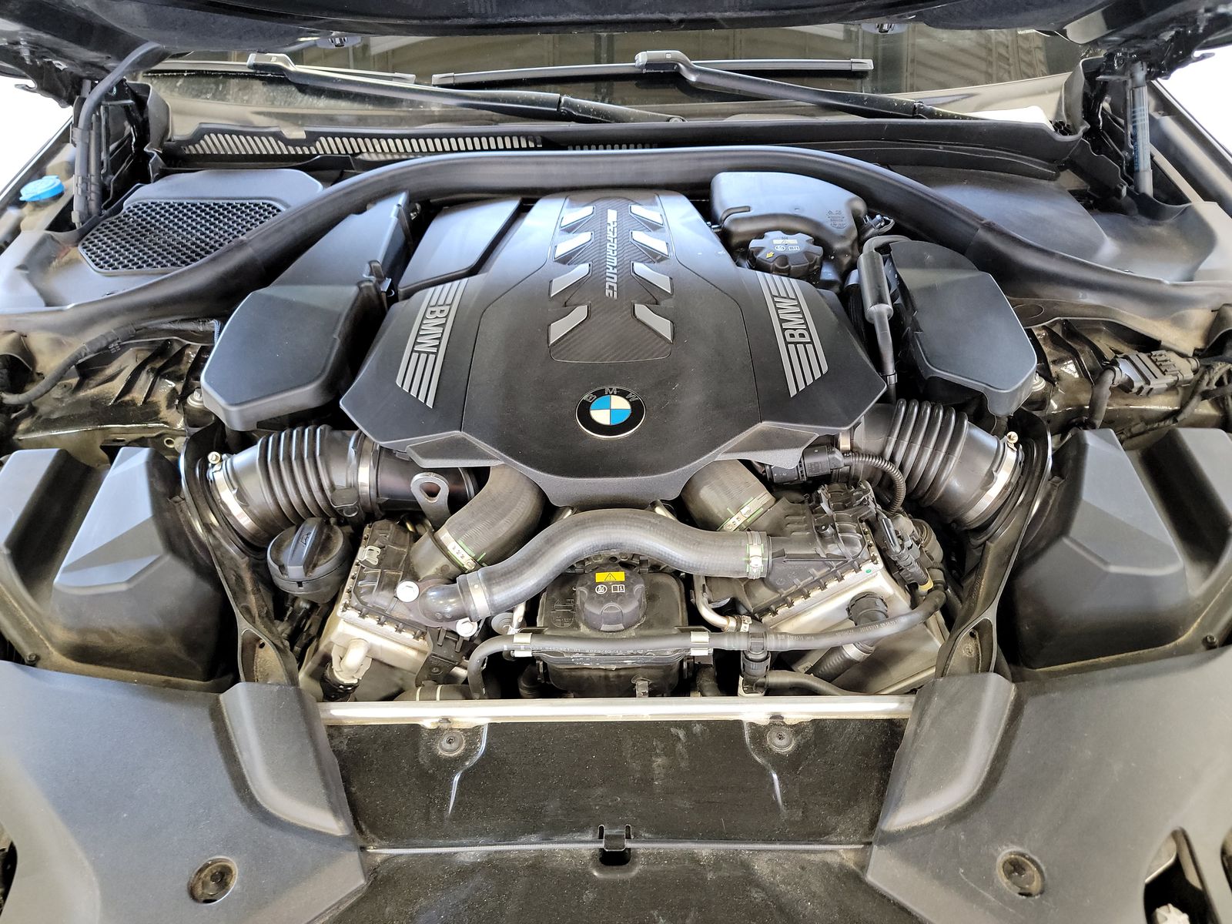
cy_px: 462
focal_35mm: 24
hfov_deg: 71.6
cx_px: 616
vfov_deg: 56.8
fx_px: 854
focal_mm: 6.7
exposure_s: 1/39
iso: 929
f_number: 1.8
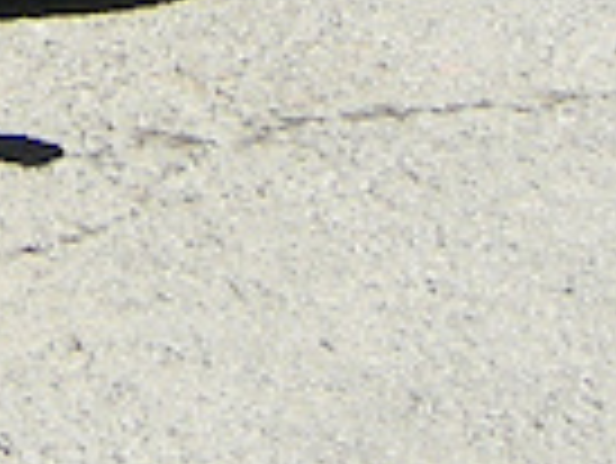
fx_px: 5397
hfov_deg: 6.4
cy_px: -824
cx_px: -387
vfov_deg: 4.7
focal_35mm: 303
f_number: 3.4
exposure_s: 1/400
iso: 80
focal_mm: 7.8
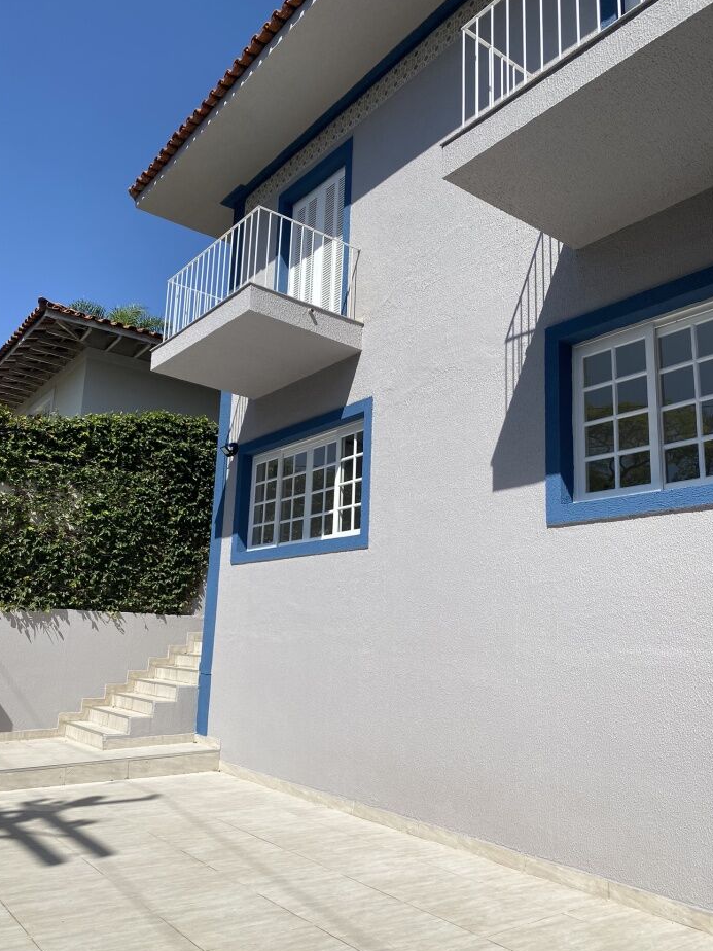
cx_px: 363
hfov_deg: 51.4
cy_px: 488
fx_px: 742
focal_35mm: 27
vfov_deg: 65.3
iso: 32
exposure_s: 1/4444
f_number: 1.8
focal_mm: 4.25
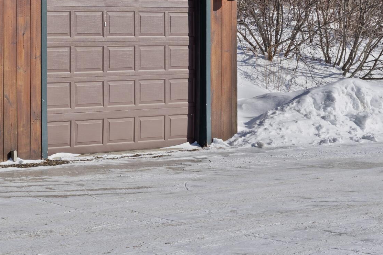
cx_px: -108
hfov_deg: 15.5
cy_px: -4
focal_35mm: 126
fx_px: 1345
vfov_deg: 10.7
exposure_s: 1/160
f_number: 11
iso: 100
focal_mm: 46.9
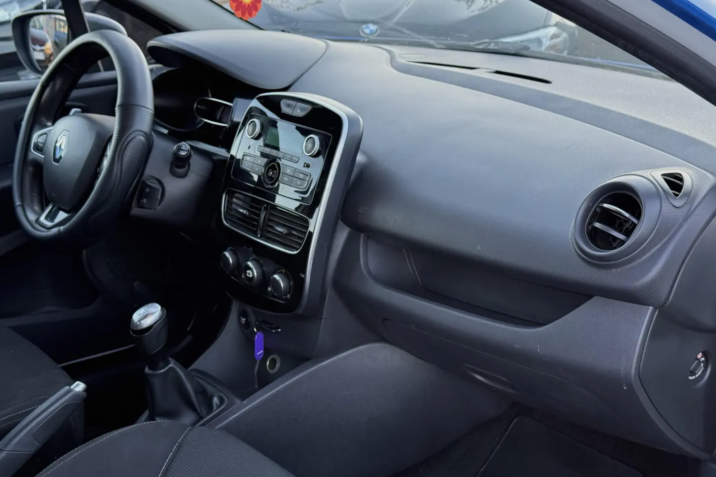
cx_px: 358
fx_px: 994
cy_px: 251
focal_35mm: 50
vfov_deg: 27.0
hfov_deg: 39.6
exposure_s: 1/113
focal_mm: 6.76
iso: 100
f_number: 1.78
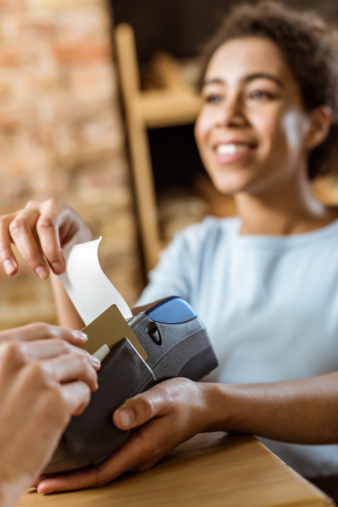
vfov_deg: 39.6
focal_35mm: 50
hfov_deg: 27.0
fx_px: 704
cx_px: 169
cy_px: 254
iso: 320
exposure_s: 1/125
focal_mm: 50
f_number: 2.8
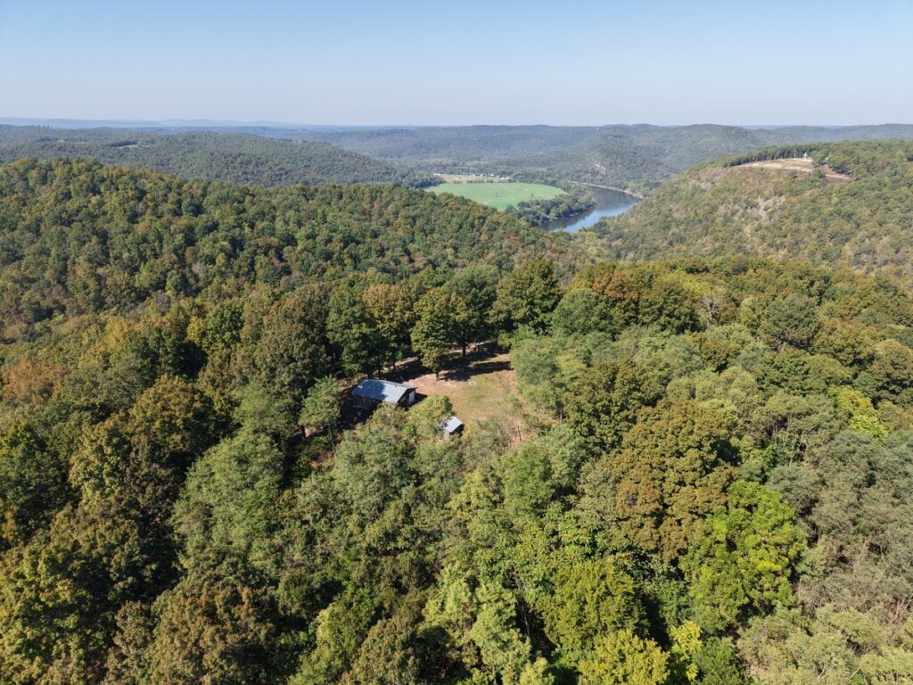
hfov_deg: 71.6
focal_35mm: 24
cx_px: 456
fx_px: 633
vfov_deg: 56.8
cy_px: 342
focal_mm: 8.67
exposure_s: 1/3000
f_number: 1.8
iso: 180
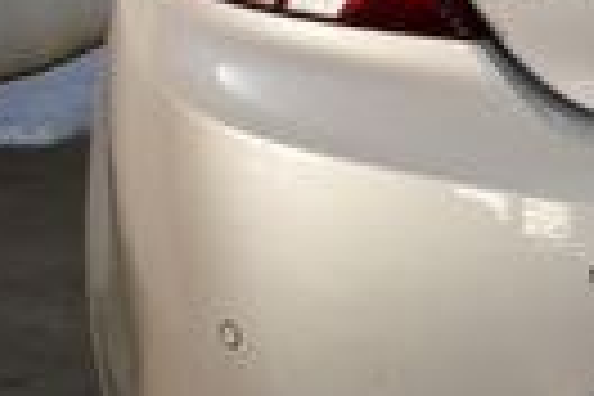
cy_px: -36
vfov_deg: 5.9
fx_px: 3844
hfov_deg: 8.4
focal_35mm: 233
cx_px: 1125
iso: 400
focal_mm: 24
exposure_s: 1/250
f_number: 4.5
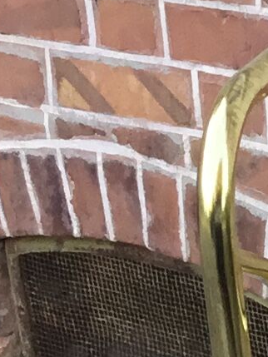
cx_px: 850
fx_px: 2435
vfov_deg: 8.2
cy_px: 506
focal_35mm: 236
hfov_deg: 5.8
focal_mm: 3.3
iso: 32
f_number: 2.4
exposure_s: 1/100
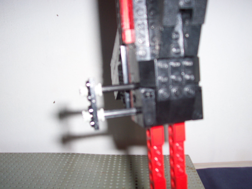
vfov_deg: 38.7
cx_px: 126
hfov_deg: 50.1
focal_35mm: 37
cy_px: 94
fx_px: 269
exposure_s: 1/60
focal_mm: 5.6
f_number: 2.8
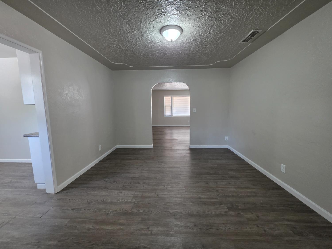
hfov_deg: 106.2
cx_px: 166
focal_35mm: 13
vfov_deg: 89.9
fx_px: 125
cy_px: 124
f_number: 1.9
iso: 400
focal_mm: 2.2
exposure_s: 1/60
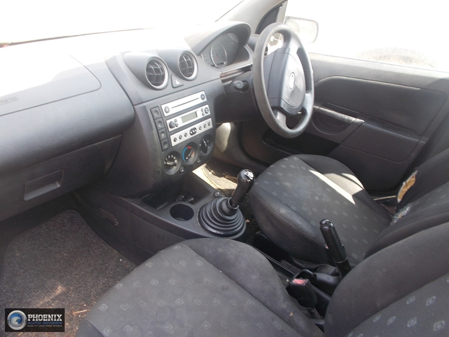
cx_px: 224
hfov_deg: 67.3
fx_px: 337
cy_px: 168
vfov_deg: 53.1
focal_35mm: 26
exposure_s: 1/30
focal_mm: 4.6
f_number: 3.2
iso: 80
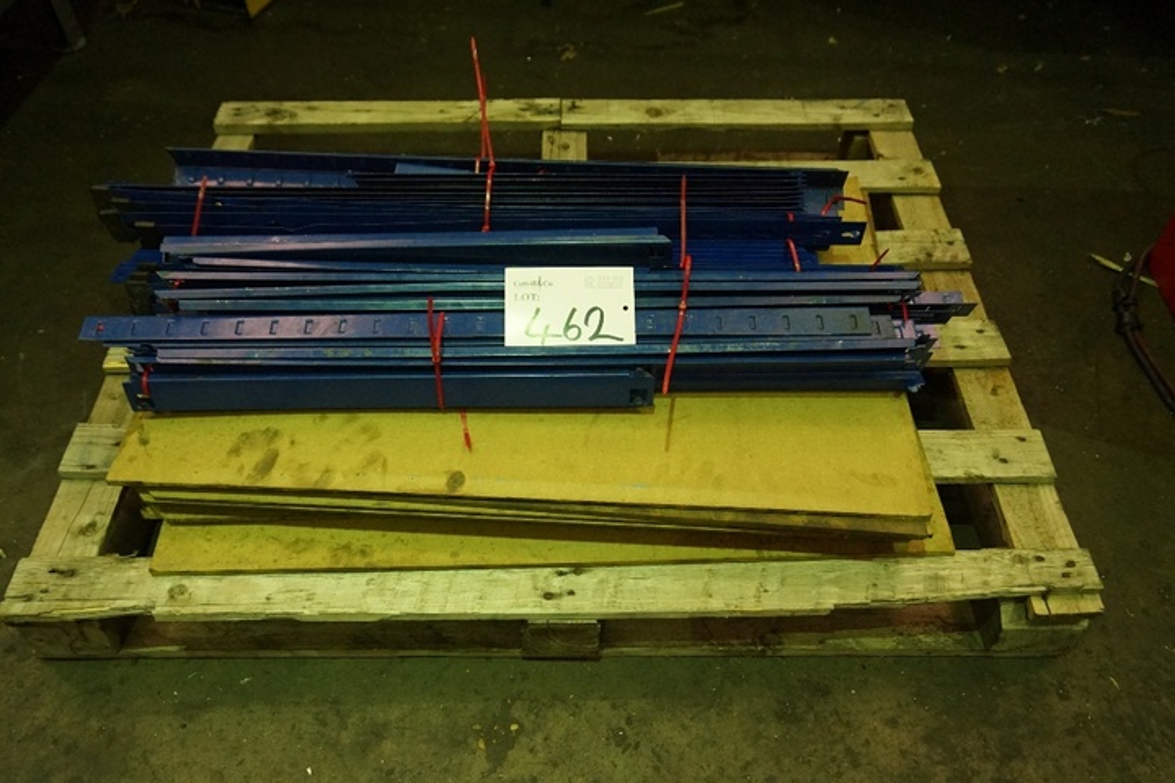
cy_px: 392
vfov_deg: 43.6
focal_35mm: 30
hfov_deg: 61.9
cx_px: 588
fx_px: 979
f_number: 4
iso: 3200
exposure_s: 1/160
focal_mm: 20
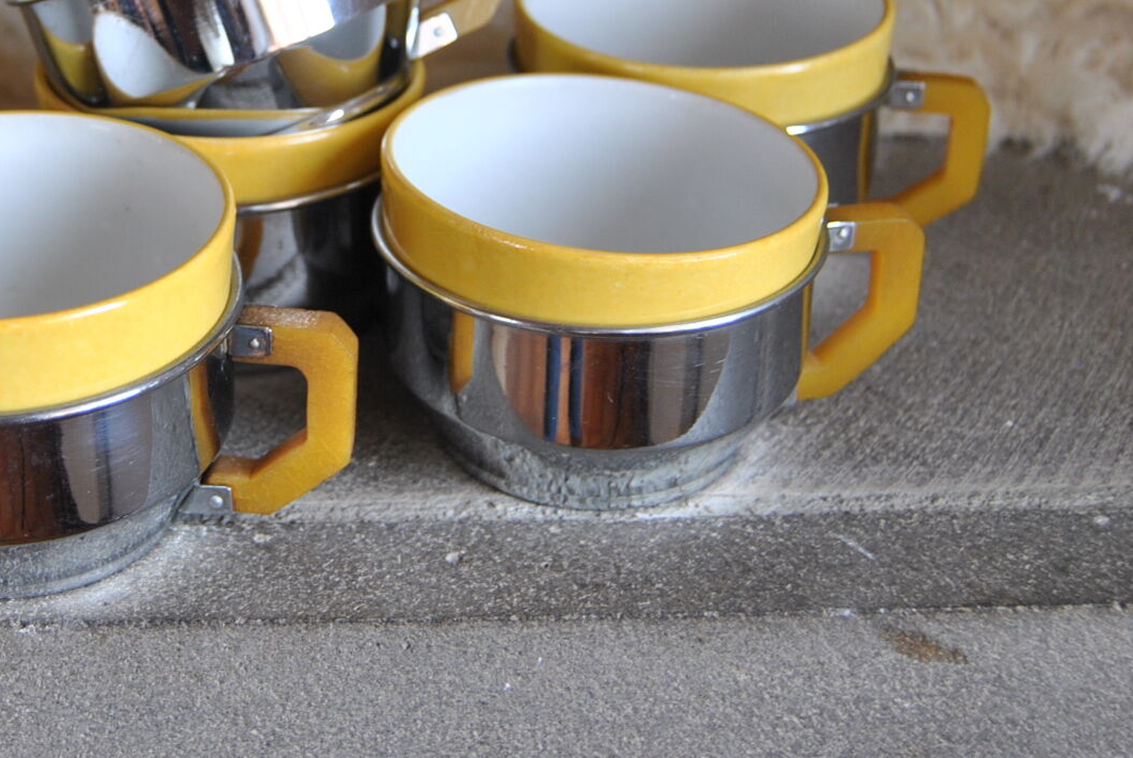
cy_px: 186
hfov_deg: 31.3
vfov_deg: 21.5
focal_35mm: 63
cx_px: 267
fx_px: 1982
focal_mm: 23
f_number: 3.8
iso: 200
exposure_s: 1/40
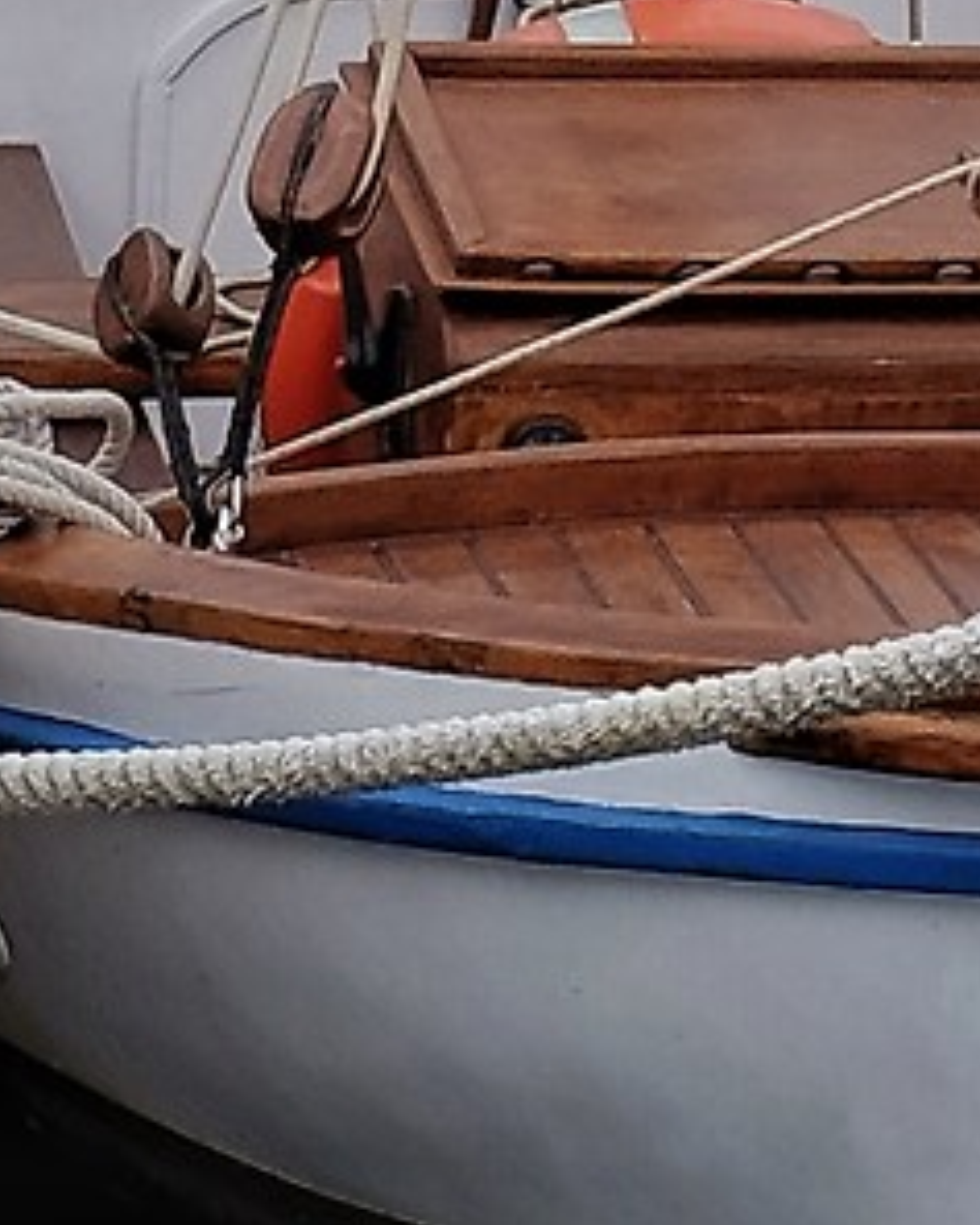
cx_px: 1212
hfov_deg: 4.1
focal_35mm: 373
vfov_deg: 4.9
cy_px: -2409
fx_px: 13516
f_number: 14
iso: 200
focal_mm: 32.6
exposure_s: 1/60
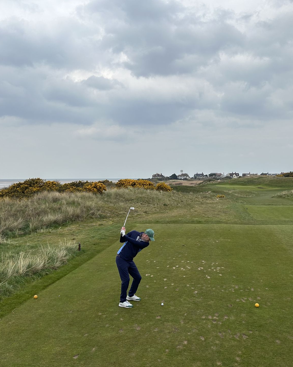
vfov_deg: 52.9
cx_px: 159
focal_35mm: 34
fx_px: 369
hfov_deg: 43.3
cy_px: 184
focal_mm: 5.7
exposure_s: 1/4630
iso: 50
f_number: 1.5
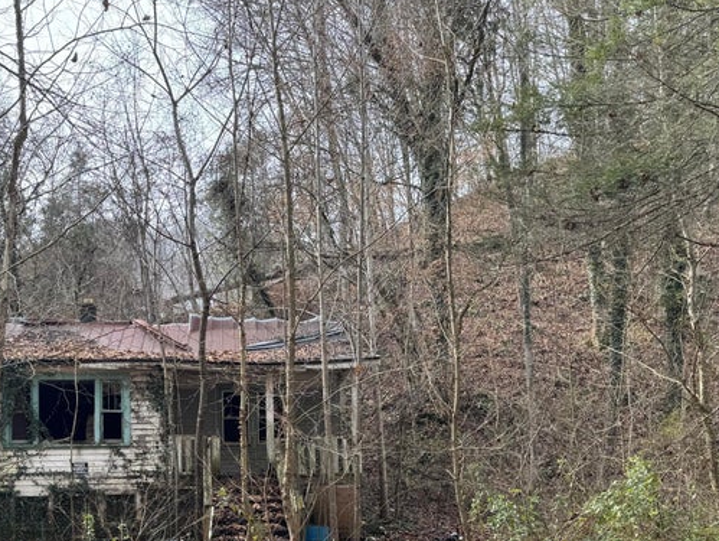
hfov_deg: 44.9
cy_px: 423
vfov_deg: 34.2
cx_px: 225
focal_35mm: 41
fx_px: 852
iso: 80
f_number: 1.78
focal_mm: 6.76
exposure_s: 1/329
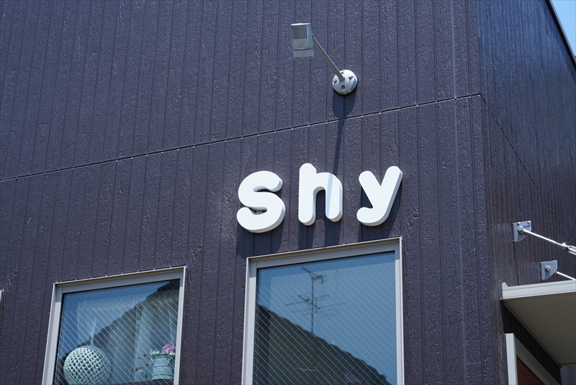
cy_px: 192
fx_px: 1120
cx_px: 288
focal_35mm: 70
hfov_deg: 28.8
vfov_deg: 19.5
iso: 400
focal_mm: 70
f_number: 7.1
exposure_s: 1/800
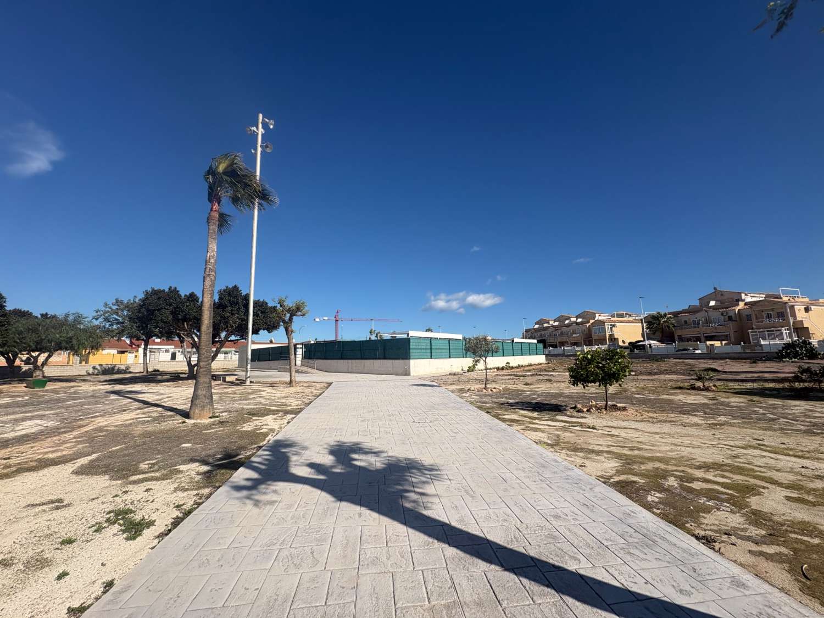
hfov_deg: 102.1
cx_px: 412
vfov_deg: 85.7
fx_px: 333
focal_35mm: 14
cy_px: 309
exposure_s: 1/3717
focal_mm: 2.22
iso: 50
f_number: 2.2
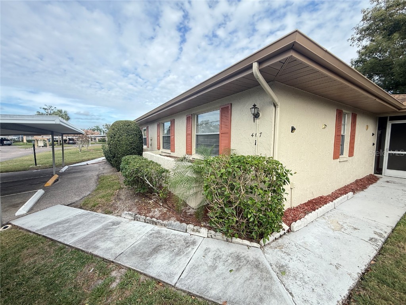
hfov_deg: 102.1
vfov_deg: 85.7
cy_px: 152
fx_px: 164
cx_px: 203
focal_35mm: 14
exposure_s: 1/709
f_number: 2.2
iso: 64
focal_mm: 2.22
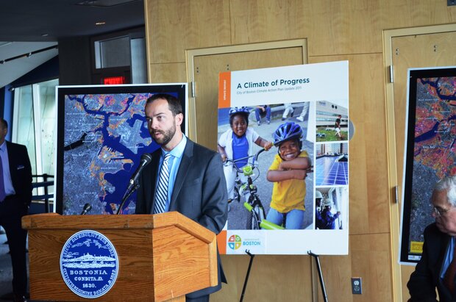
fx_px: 1043
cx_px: 228
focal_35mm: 82
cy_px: 151
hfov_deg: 24.7
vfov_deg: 16.5
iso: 800
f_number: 5.6
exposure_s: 1/50
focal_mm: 55
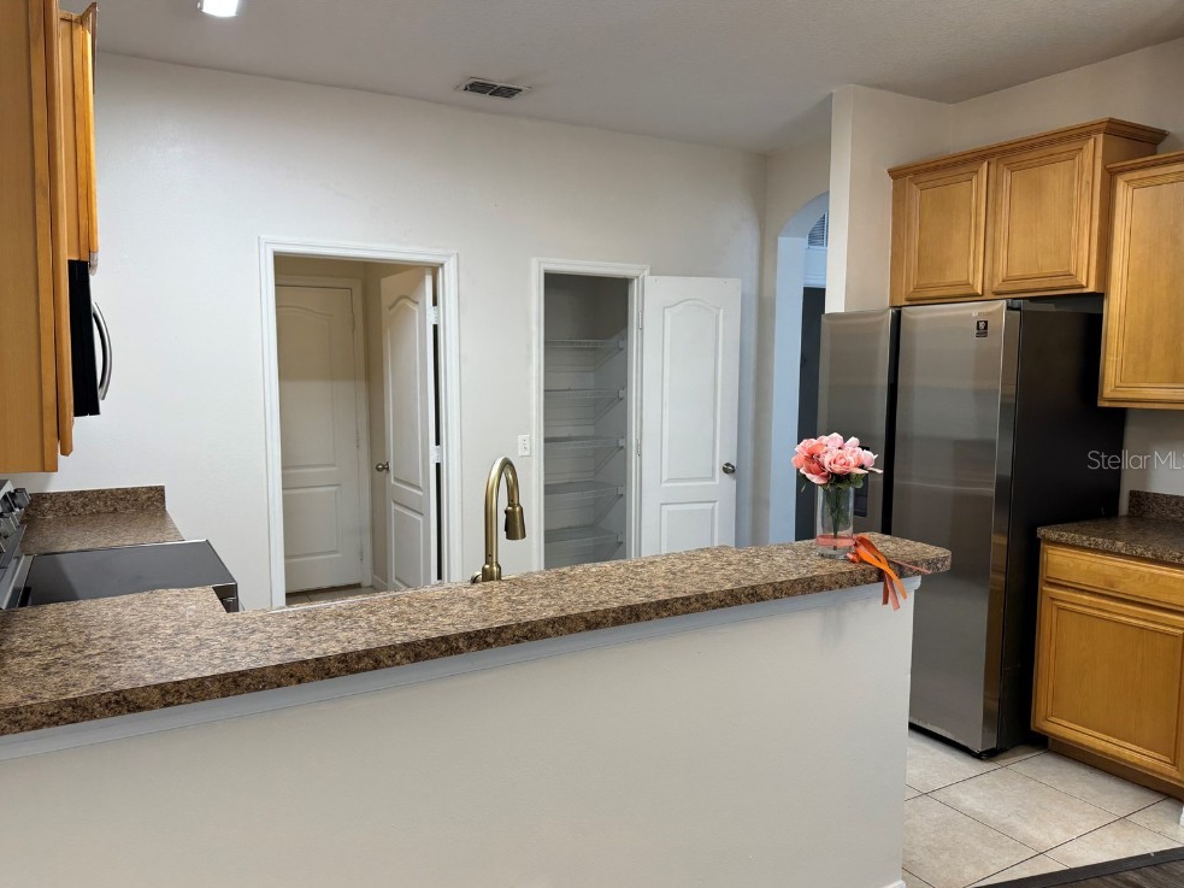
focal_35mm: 25
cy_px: 459
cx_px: 584
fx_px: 855
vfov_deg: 54.9
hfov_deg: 69.4
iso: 100
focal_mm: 6.76
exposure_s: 1/120
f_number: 1.78
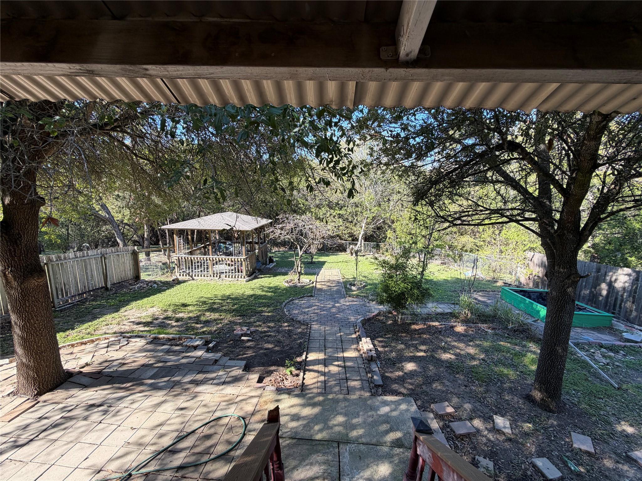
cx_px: 321
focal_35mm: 14
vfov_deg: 85.7
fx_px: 260
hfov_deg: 102.1
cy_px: 240
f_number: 2.2
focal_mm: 2.22
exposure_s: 1/216
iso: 40
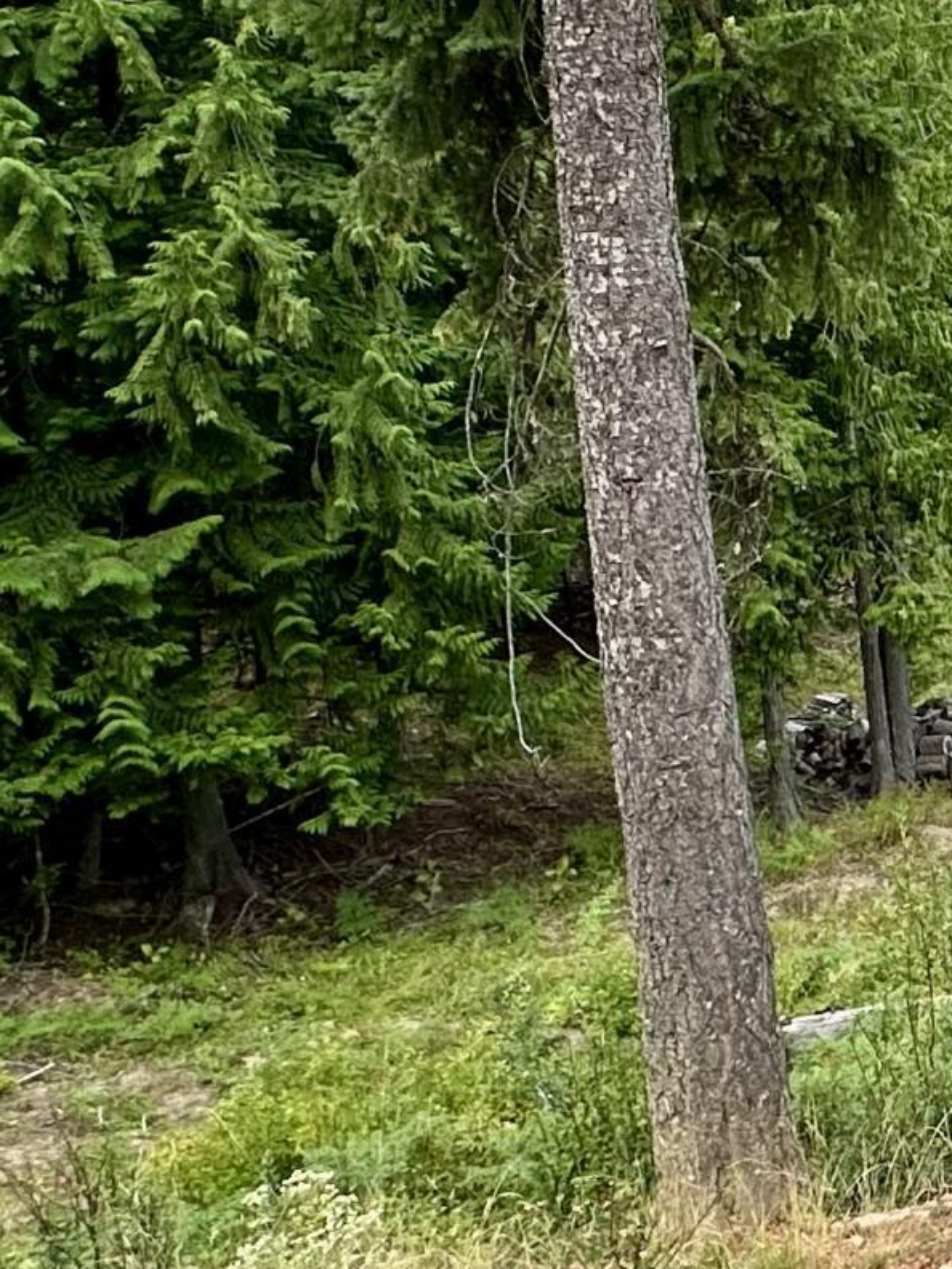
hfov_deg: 20.3
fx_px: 1943
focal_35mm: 53
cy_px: 130
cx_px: 1684
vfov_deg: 34.2
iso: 40
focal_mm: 2.22
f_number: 2.2
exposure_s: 1/643
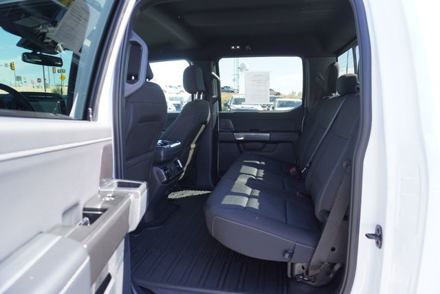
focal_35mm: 24
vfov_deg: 53.2
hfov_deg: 73.7
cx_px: 220
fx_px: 294
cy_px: 147
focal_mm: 16
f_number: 4.5
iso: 100
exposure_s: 1/80
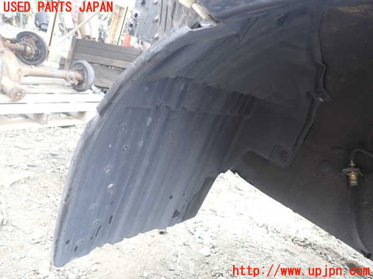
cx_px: 186
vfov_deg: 46.8
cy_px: 140
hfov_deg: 60.0
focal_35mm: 30
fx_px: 323
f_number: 2.3
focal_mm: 5.4
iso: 100
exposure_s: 1/80
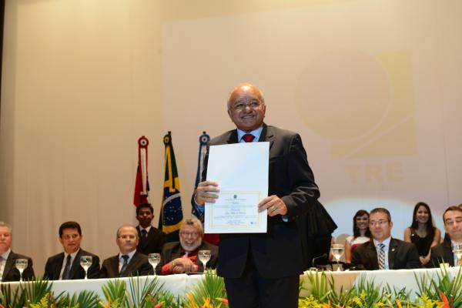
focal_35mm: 66
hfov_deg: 30.5
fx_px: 847
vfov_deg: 20.6
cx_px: 231
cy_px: 154
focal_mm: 66
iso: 2500
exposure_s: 1/250
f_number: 5.6
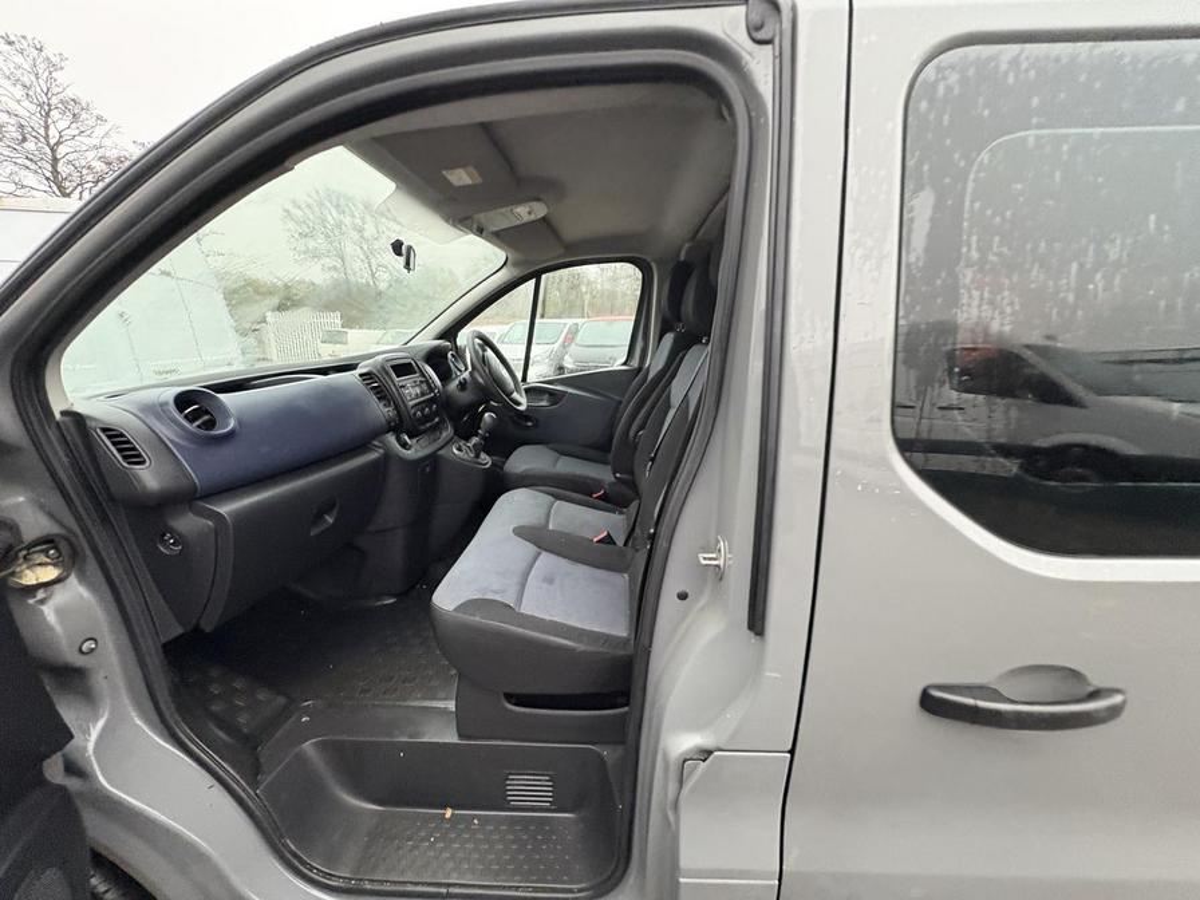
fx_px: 485
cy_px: 450
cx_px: 600
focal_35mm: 14
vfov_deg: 85.7
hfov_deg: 102.1
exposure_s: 1/60
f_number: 2.2
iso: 500
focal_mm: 2.22
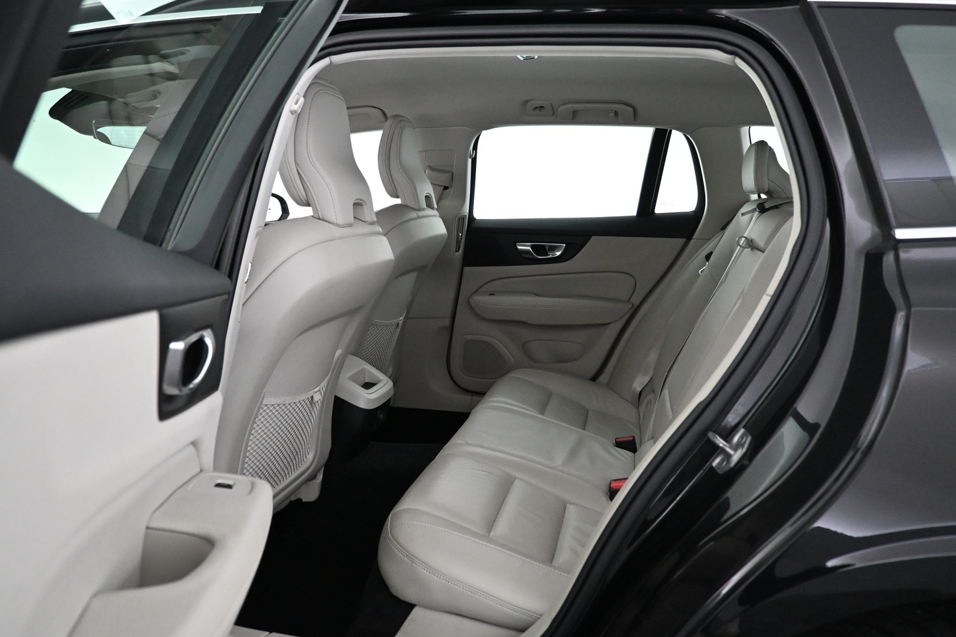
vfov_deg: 47.9
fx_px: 717
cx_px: 468
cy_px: 303
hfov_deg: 67.4
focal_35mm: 27
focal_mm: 16
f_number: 3.5
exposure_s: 1/80
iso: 3200
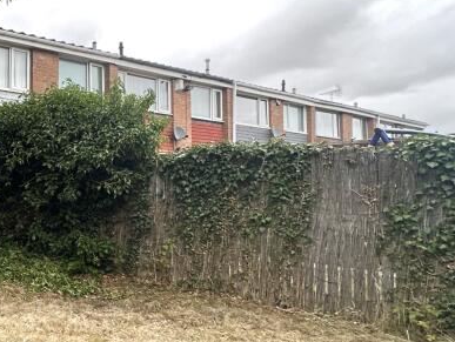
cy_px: 180
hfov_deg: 38.9
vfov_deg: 38.7
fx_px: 487
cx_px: -72
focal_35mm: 37
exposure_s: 1/181
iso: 40
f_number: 2.2
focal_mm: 2.22
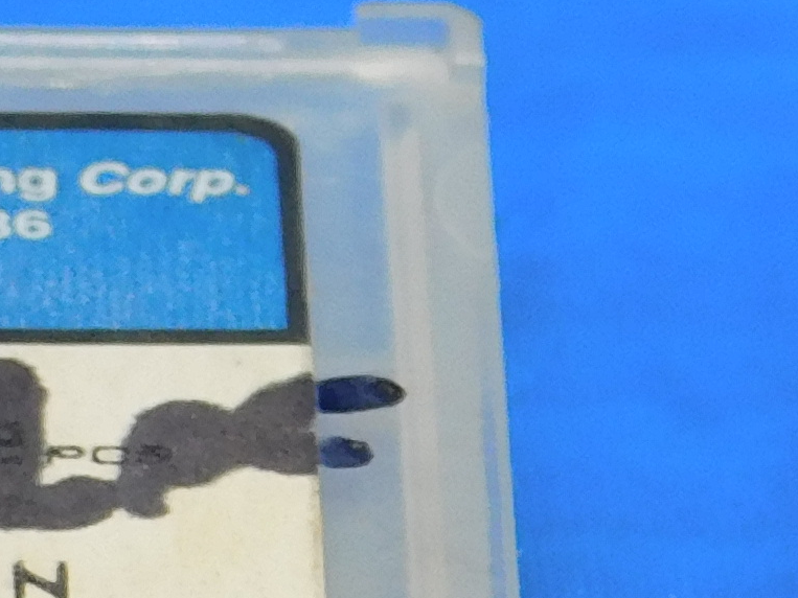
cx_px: -906
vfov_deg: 1.4
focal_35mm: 1027
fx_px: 23672
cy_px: 1709
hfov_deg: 1.9
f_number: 5.3
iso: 125
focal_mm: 30.1
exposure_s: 1/60
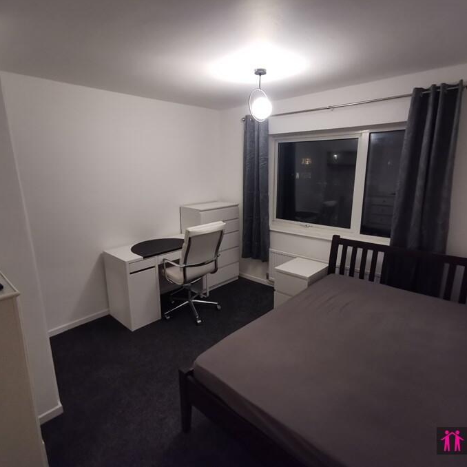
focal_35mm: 19
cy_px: 233
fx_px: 290
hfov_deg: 77.7
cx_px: 233
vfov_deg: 77.7
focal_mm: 2.35
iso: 800
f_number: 2.2
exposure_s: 1/16.7
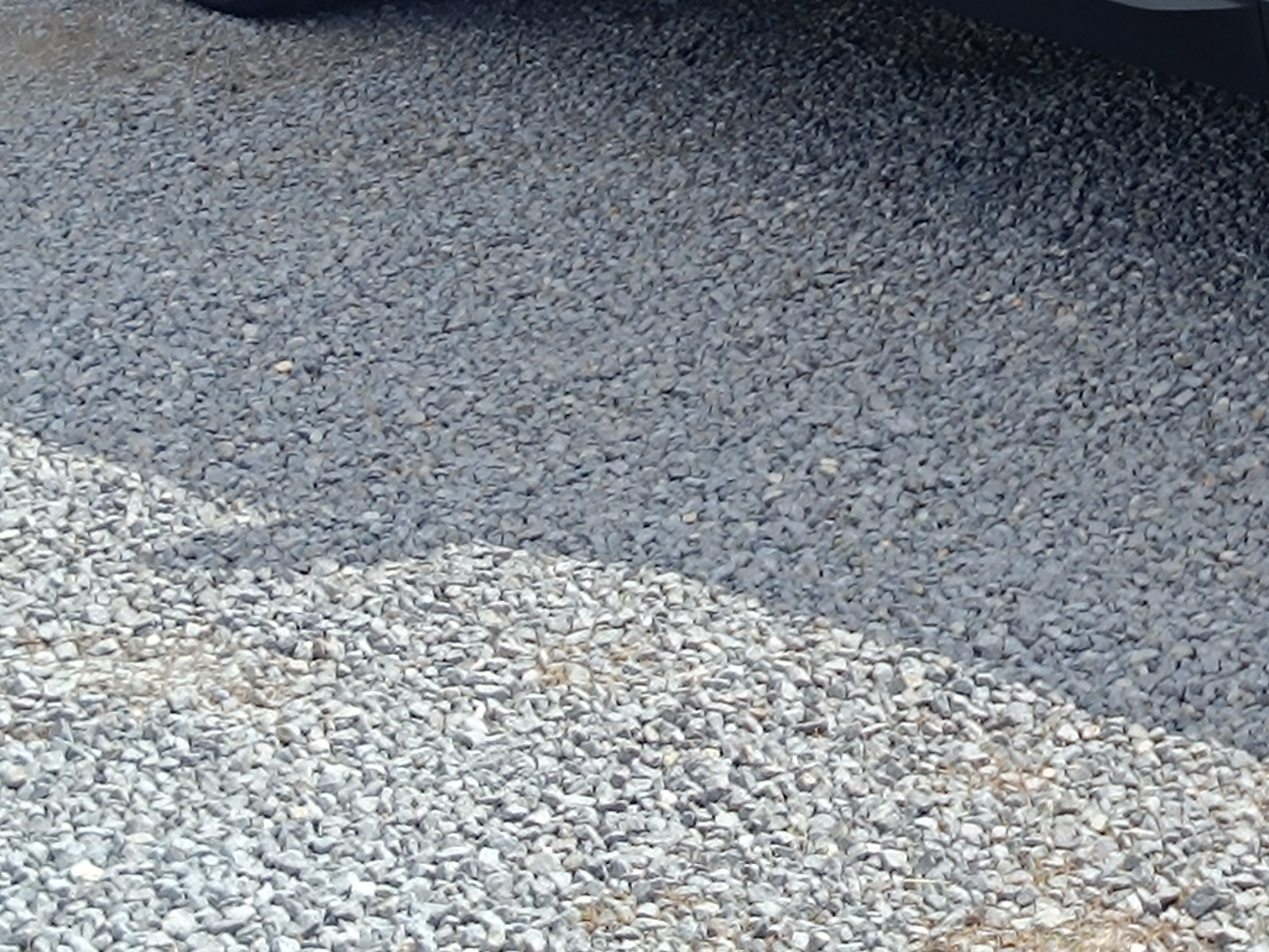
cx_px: 1535
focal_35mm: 65
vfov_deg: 20.5
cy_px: -302
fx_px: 2383
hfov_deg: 26.4
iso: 51
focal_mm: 5.59
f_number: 1.88
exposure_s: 1/441
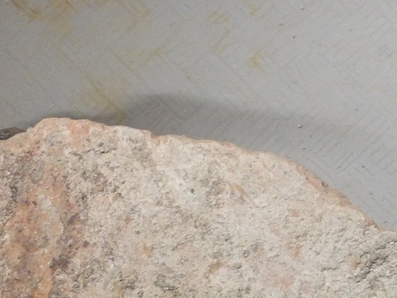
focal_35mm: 88
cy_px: 472
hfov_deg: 20.8
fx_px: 1009
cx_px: 470
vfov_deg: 15.3
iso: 534
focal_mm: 4.9
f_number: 3
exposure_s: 1/60
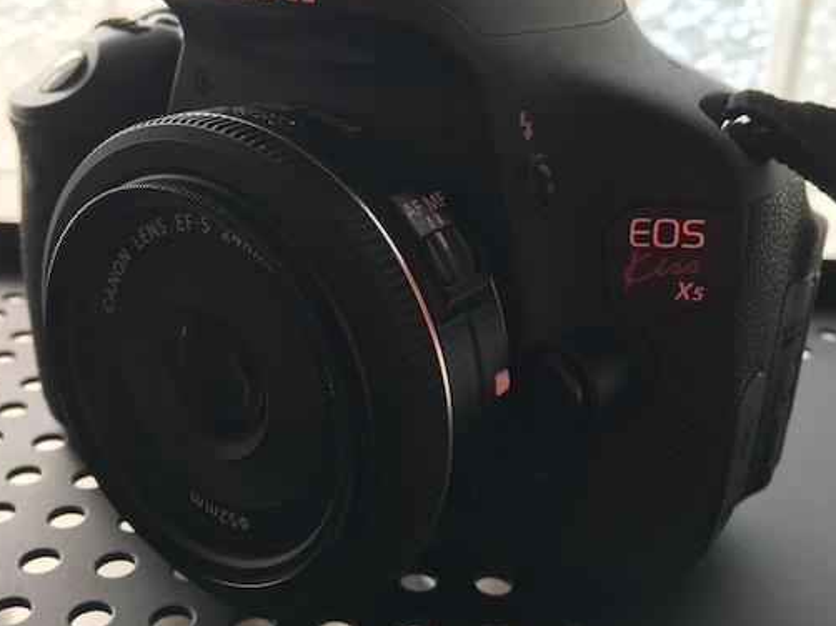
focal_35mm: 37
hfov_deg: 50.1
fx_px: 893
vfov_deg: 38.6
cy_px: 273
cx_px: 401
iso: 25
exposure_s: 1/120
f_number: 2.2
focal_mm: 4.15
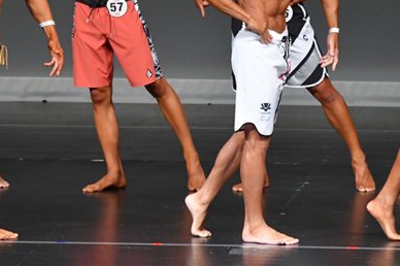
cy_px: 49
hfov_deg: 3.6
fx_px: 6317
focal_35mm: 569
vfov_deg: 2.4
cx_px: 238
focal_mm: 190
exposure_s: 1/400
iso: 4000
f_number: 5.6
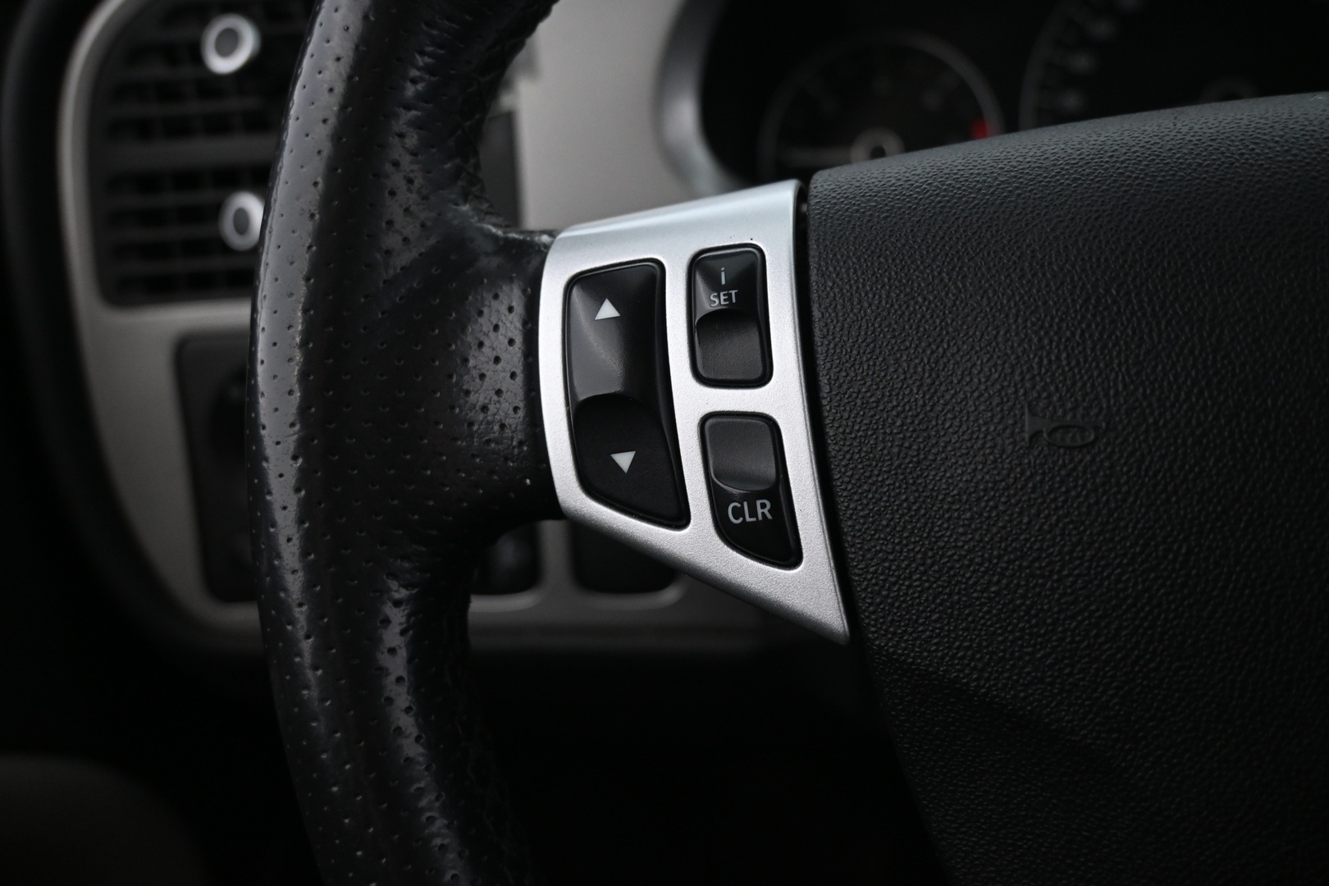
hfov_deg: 61.9
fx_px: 1107
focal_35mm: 30
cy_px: 443
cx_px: 664
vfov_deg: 43.6
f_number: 3.8
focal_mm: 20
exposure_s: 1/30
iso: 1400
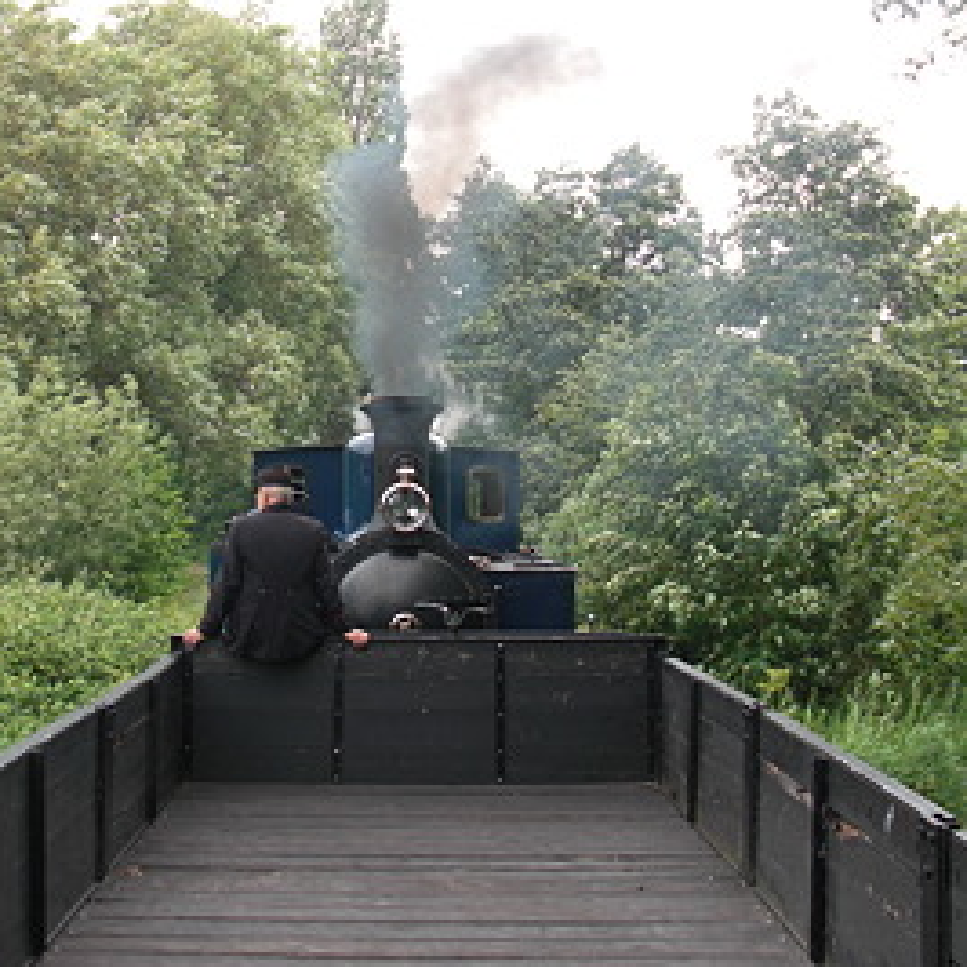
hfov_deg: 31.5
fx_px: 1707
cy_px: 400
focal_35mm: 54
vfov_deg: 31.6
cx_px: 351
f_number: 2.8
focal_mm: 6.3
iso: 50
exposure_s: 1/125
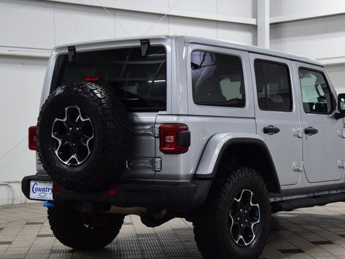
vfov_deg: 18.9
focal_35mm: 78
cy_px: 153
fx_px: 778
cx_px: 215
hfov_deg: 24.9
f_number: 7.1
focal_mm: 40
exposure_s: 1/60
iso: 1600
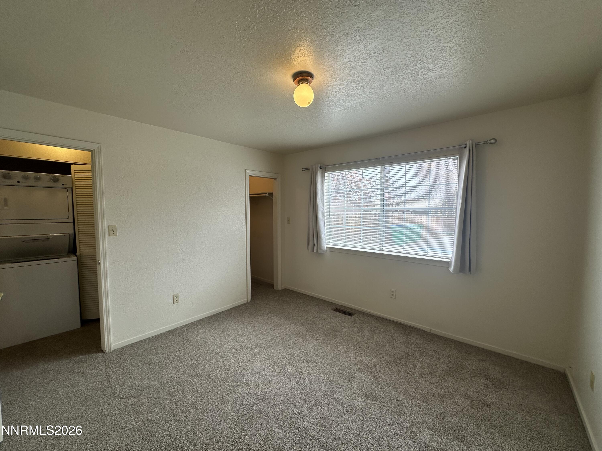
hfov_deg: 102.1
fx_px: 243
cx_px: 301
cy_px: 226
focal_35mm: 14
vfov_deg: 85.7
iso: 40
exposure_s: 1/130
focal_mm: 2.22
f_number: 2.2
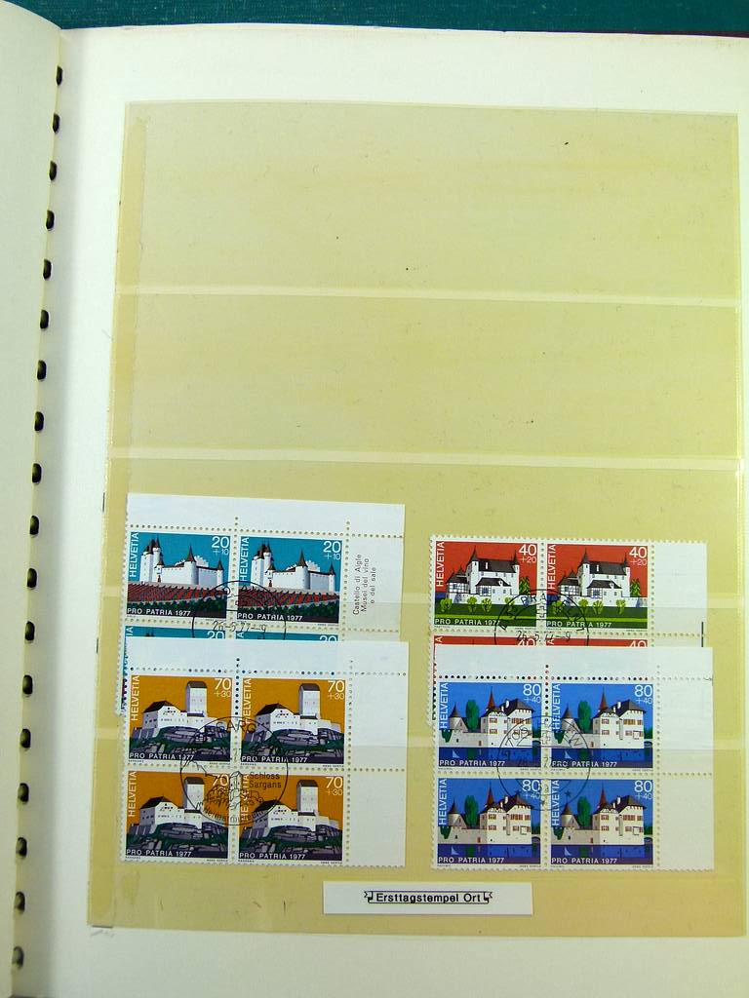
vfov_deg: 50.1
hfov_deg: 38.7
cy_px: 499
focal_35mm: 37
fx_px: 1067
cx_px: 374
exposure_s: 1/100
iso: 100
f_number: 4
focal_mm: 6.7
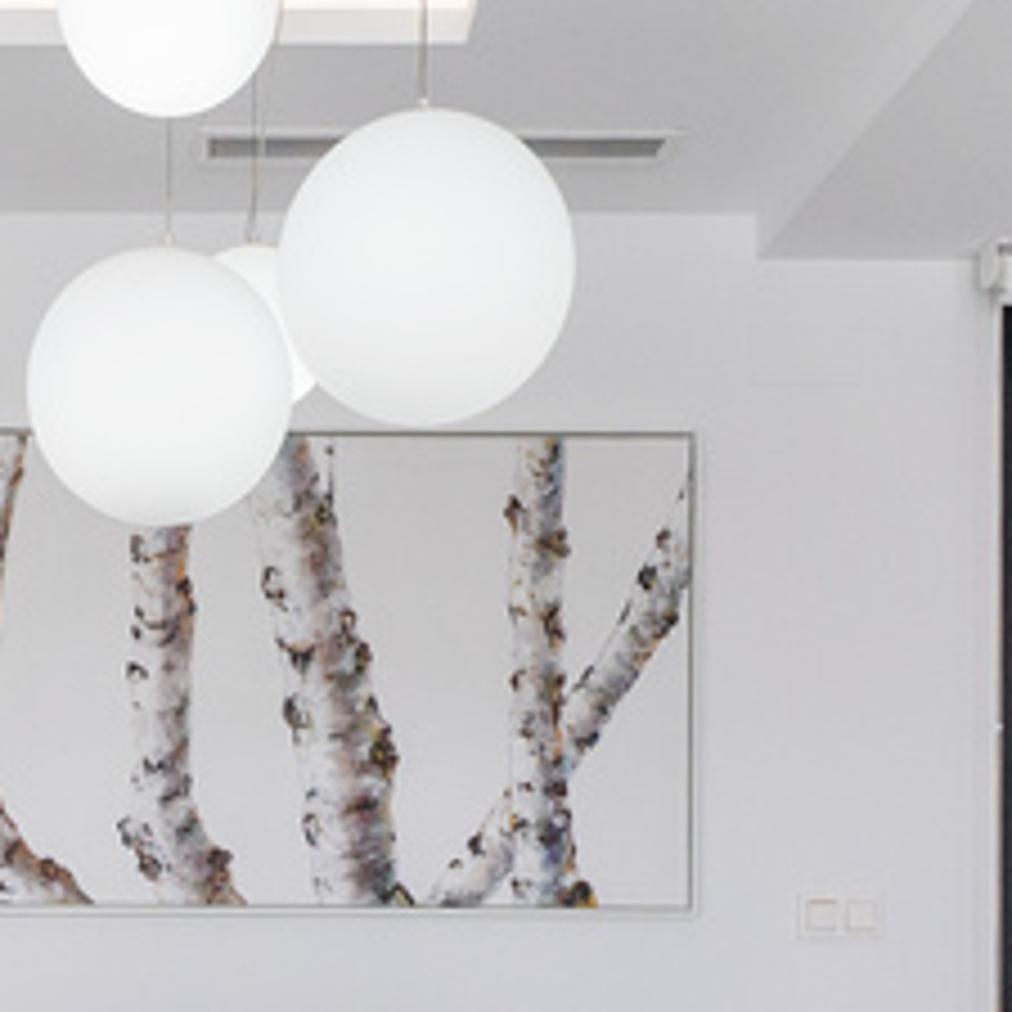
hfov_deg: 32.4
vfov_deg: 31.7
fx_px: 1687
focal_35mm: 51
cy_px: 922
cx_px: 184
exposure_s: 1/125
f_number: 8
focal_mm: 10
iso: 320
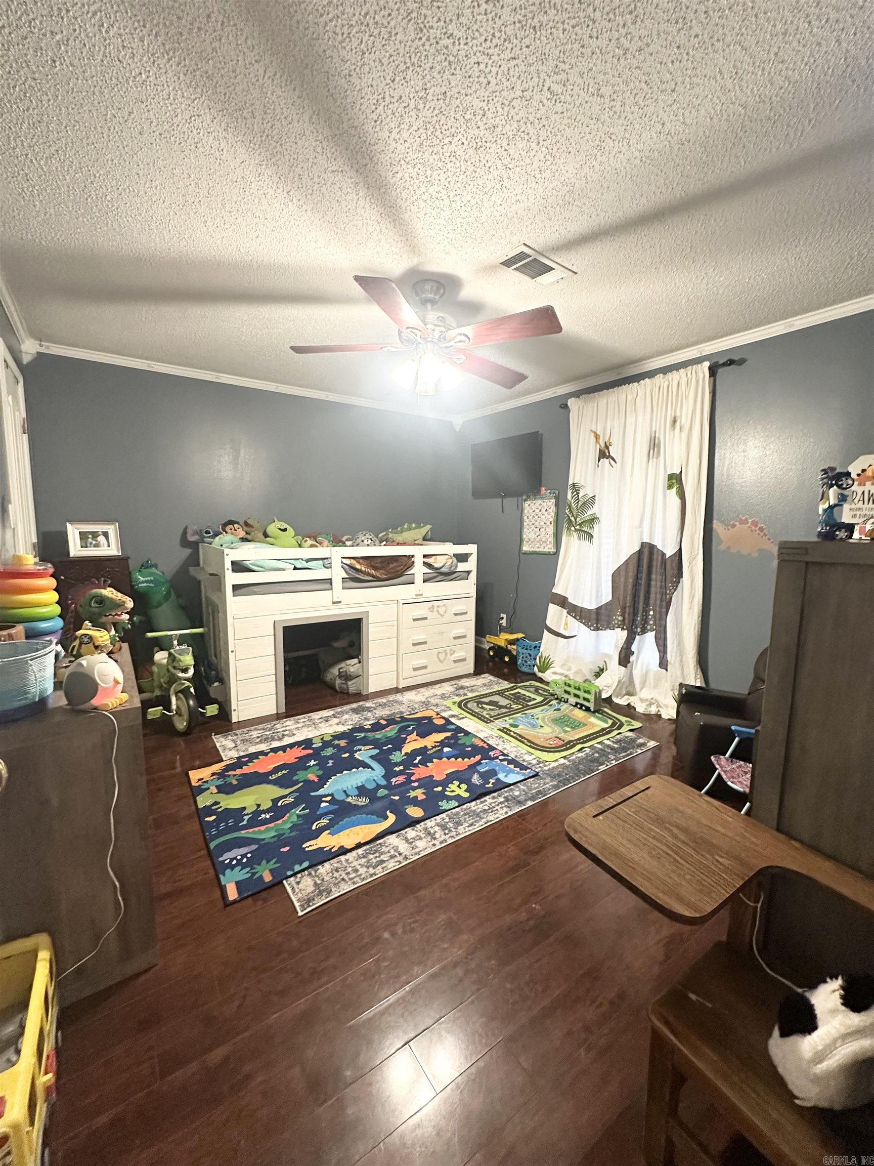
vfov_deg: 102.1
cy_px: 583
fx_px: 471
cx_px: 437
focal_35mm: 14
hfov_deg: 85.7
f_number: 2.2
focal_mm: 2.22
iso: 640
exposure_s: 1/60
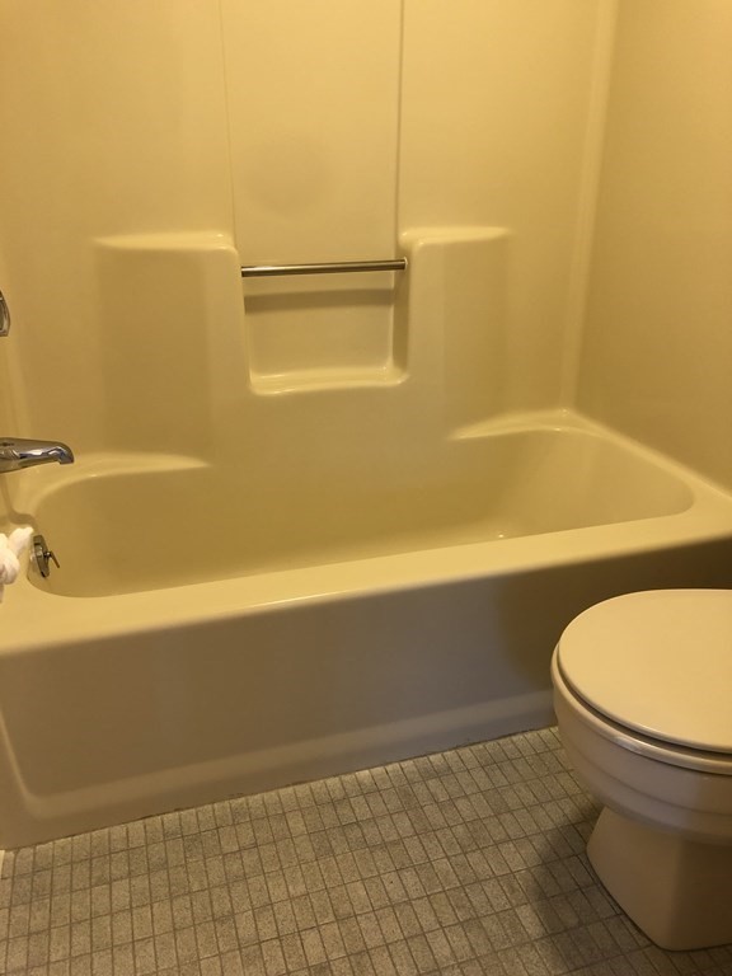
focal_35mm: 28
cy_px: 488
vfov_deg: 63.4
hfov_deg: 49.7
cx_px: 366
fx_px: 789
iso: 50
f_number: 1.8
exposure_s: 1/15
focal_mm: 3.99
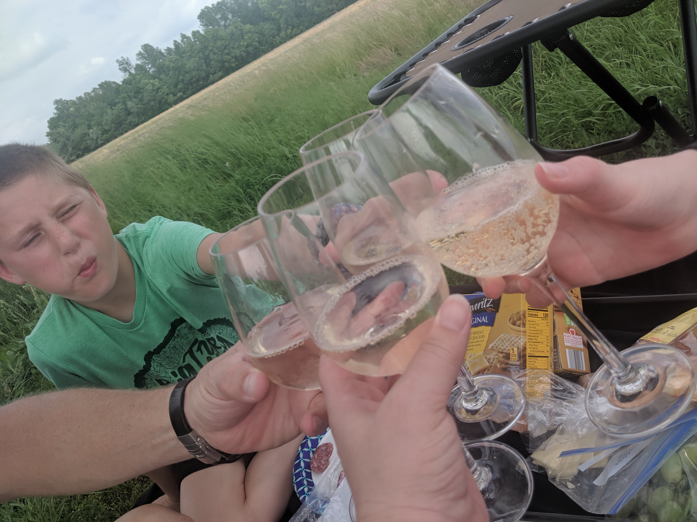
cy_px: 261
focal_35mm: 27
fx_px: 544
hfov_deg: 65.3
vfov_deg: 51.4
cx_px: 348
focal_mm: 4.44
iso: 59
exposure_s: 1/2342
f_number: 1.8
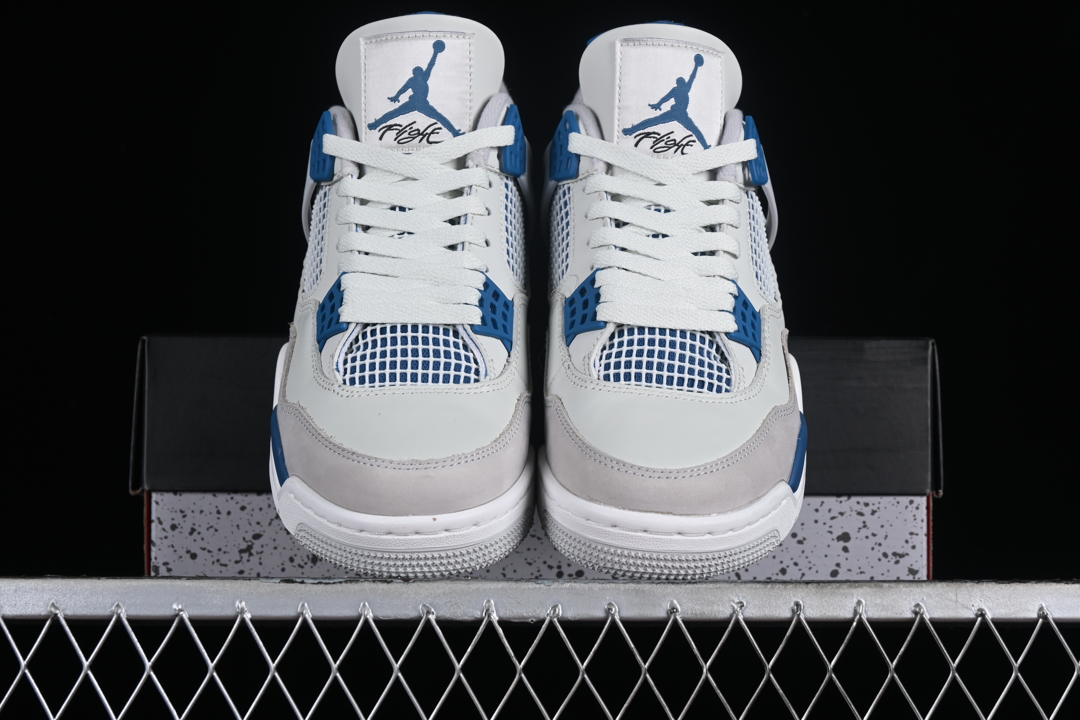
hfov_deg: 27.0
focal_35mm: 75
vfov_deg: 18.2
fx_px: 2250
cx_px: 540
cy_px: 360
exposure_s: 1/80
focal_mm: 50
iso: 160
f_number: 8
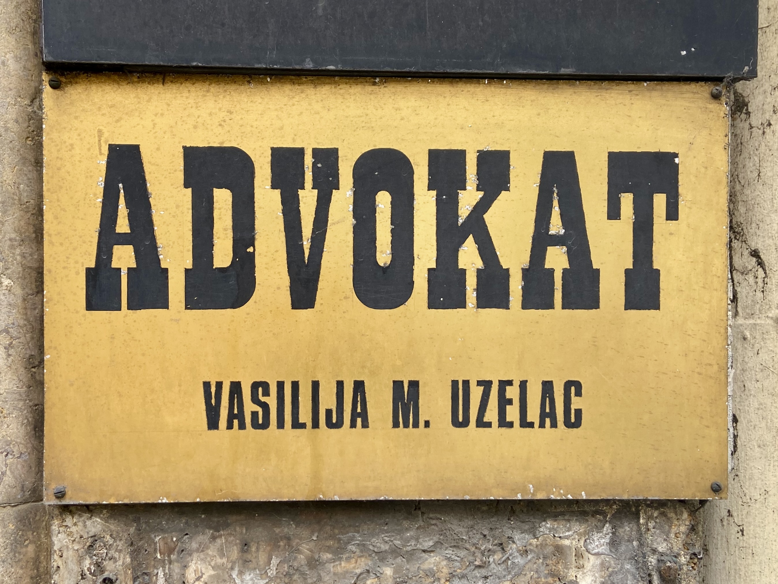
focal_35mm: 26
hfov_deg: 67.3
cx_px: 389
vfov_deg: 53.1
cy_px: 292
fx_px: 584
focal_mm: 4.25
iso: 32
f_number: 1.8
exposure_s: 1/176
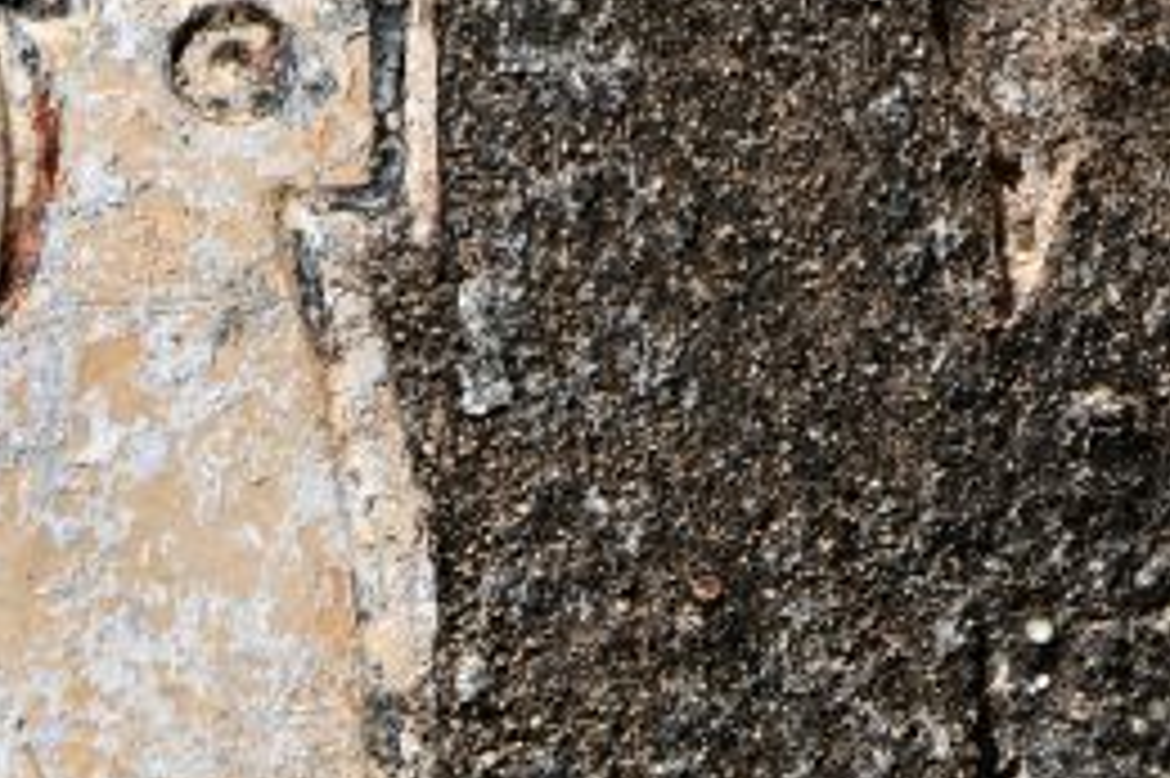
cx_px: -549
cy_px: 836
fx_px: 22248
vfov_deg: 2.0
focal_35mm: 685
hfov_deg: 3.0
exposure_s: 1/320
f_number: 9
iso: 100
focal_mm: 116
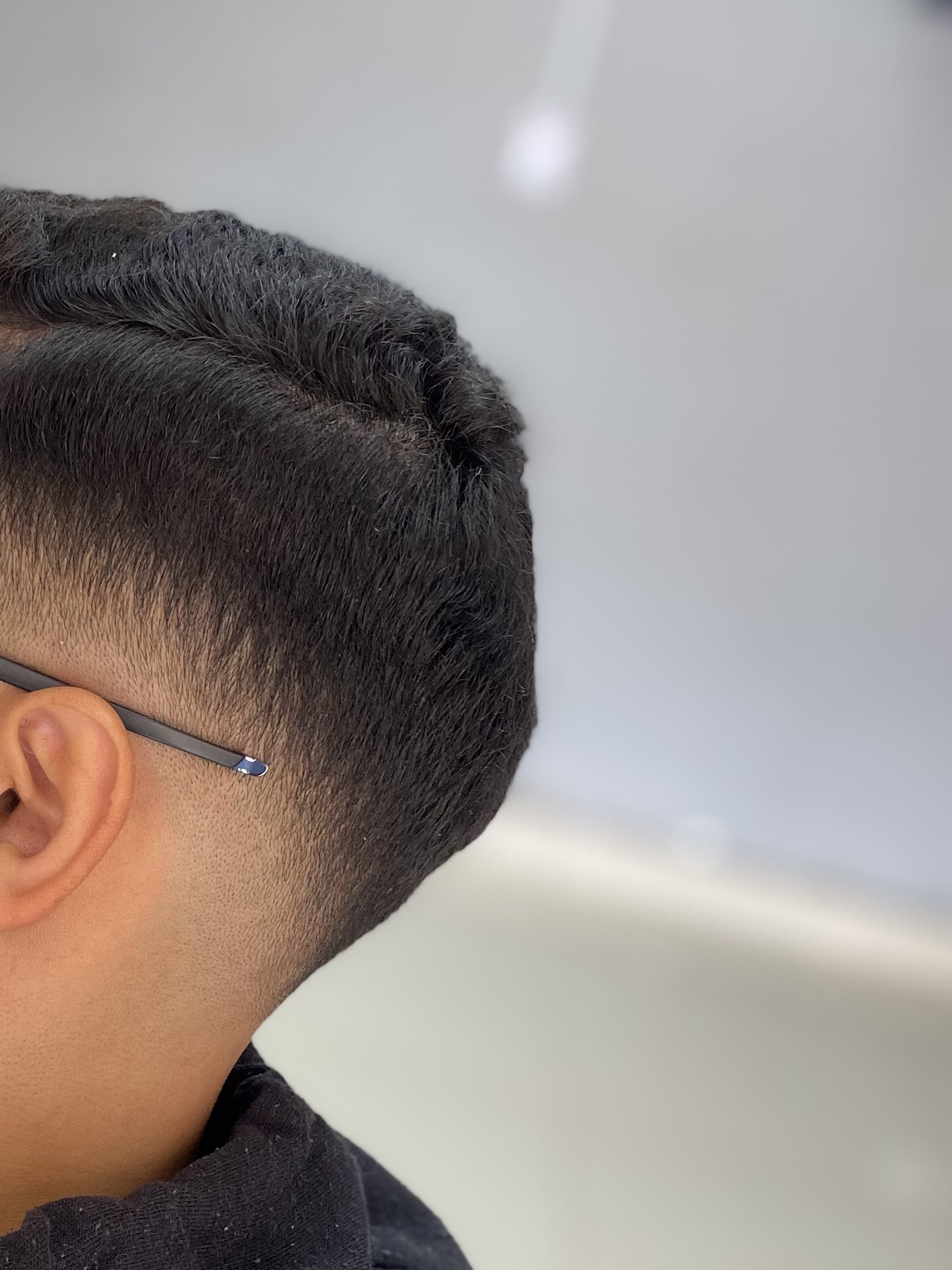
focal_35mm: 52
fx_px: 1907
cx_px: 34
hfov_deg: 26.7
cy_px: 811
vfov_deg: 36.6
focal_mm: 4.25
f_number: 1.8
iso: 100
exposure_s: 1/60
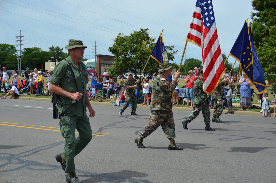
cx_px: 138
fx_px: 344
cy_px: 92
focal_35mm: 45
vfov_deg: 29.7
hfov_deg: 43.7
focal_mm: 30
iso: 400
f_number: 7.1
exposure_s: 1/1600
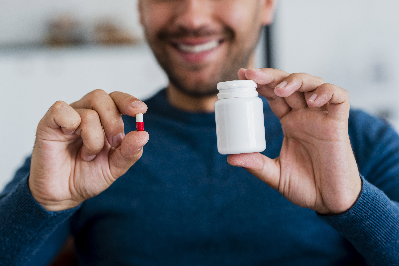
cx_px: 200
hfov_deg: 23.9
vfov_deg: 16.1
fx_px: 942
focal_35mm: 85
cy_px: 133
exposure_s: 1/160
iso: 320
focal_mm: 85
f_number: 3.5
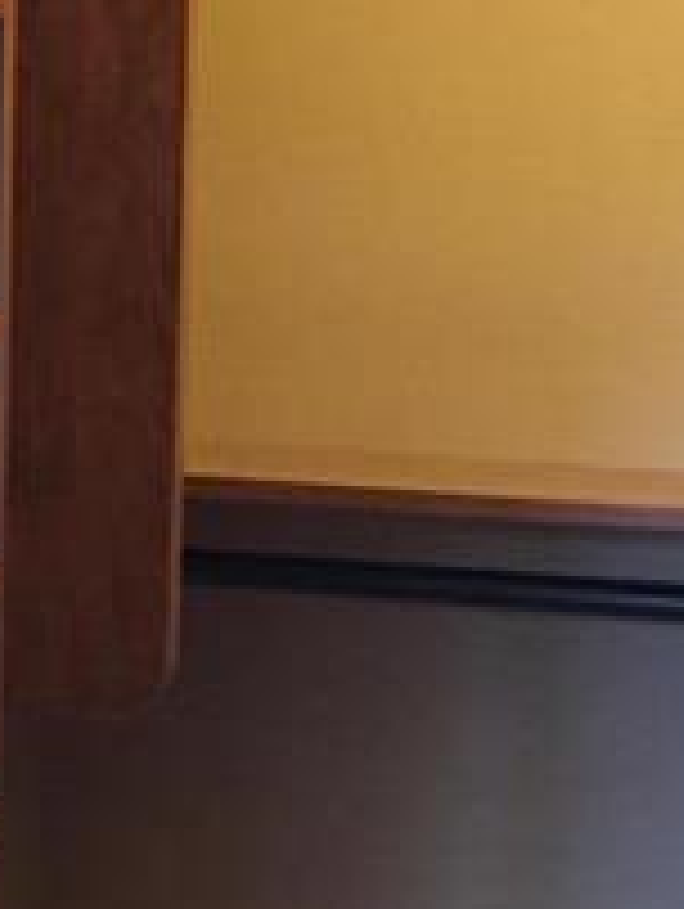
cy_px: 612
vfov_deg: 17.8
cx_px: 436
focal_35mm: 110
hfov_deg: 13.5
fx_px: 2892
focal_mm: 4.15
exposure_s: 1/15
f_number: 2.2
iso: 320
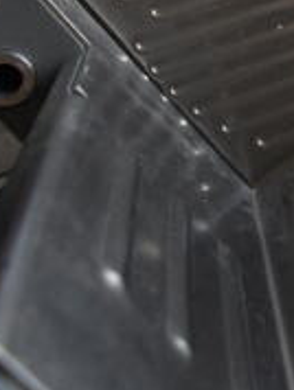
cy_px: 20
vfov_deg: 21.4
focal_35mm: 89
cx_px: 566
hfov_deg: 14.2
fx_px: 1005
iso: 100
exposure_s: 1/100
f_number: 5
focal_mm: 18
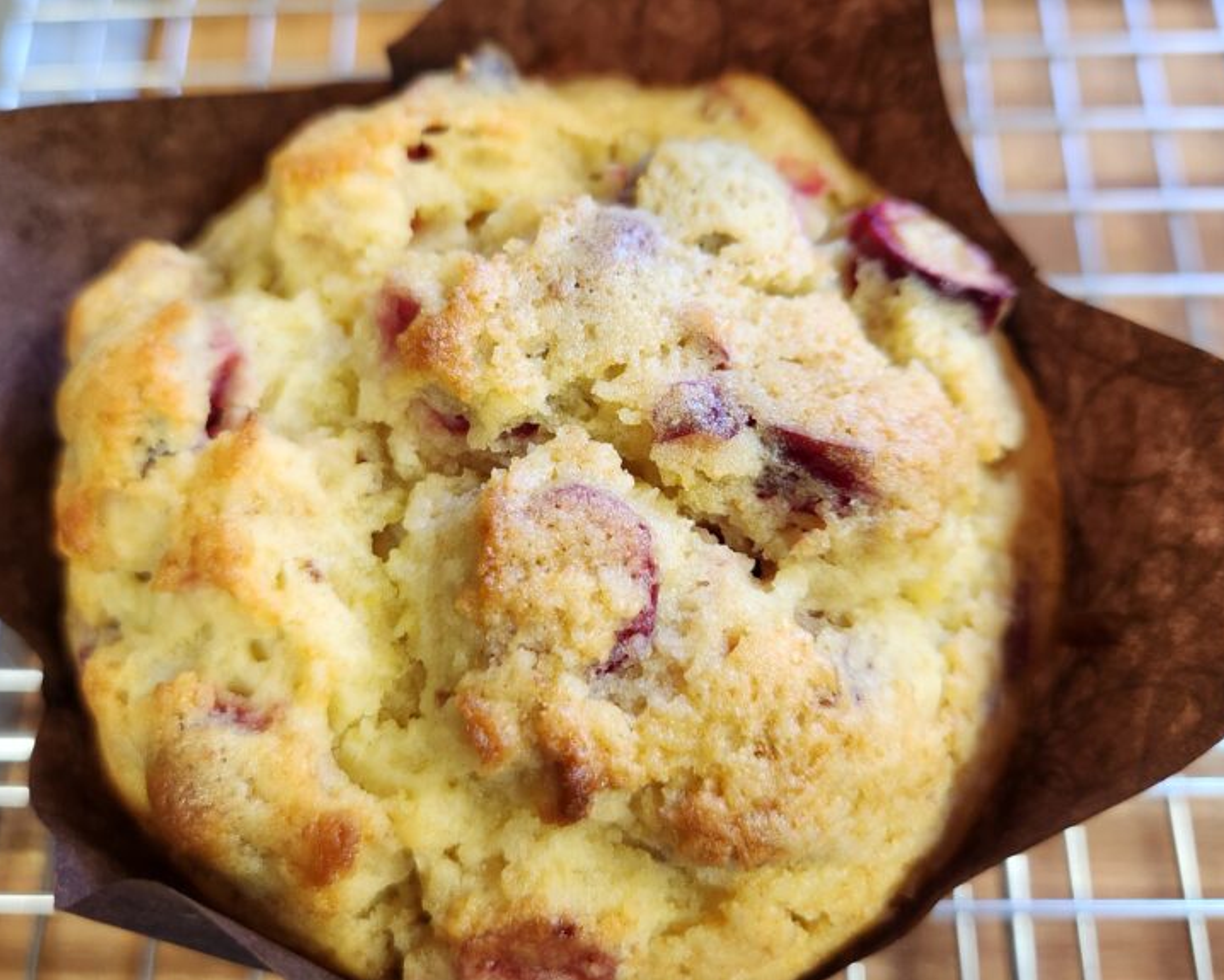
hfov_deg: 55.6
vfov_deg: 45.7
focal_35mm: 32
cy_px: 435
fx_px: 1160
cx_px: 585
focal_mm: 5.4
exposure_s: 1/120
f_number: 1.8
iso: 250
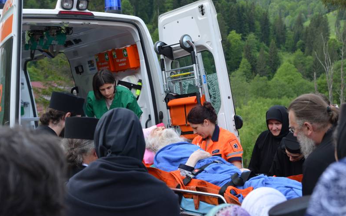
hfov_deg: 29.0
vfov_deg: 18.3
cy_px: 107
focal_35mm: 71
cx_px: 173
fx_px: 669
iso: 100
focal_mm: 46
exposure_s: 1/160
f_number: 6.3
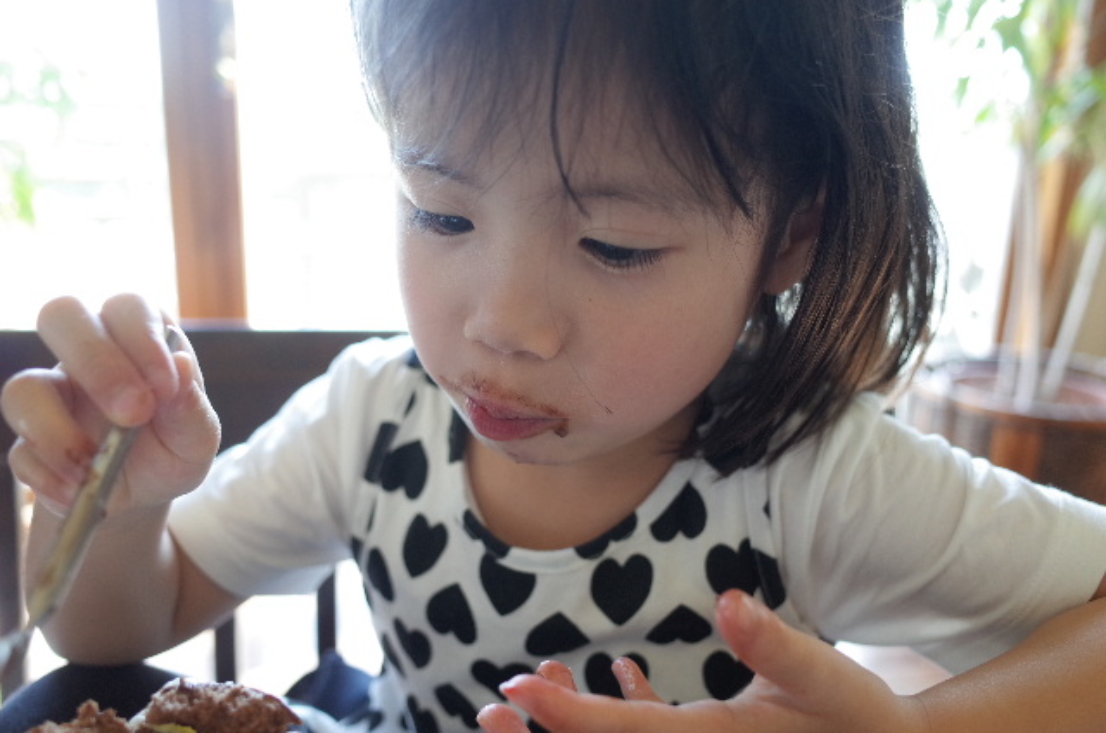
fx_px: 859
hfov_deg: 65.6
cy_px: 366
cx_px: 553
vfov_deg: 46.2
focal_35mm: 28
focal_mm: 18.3
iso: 400
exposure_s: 1/40
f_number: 2.8
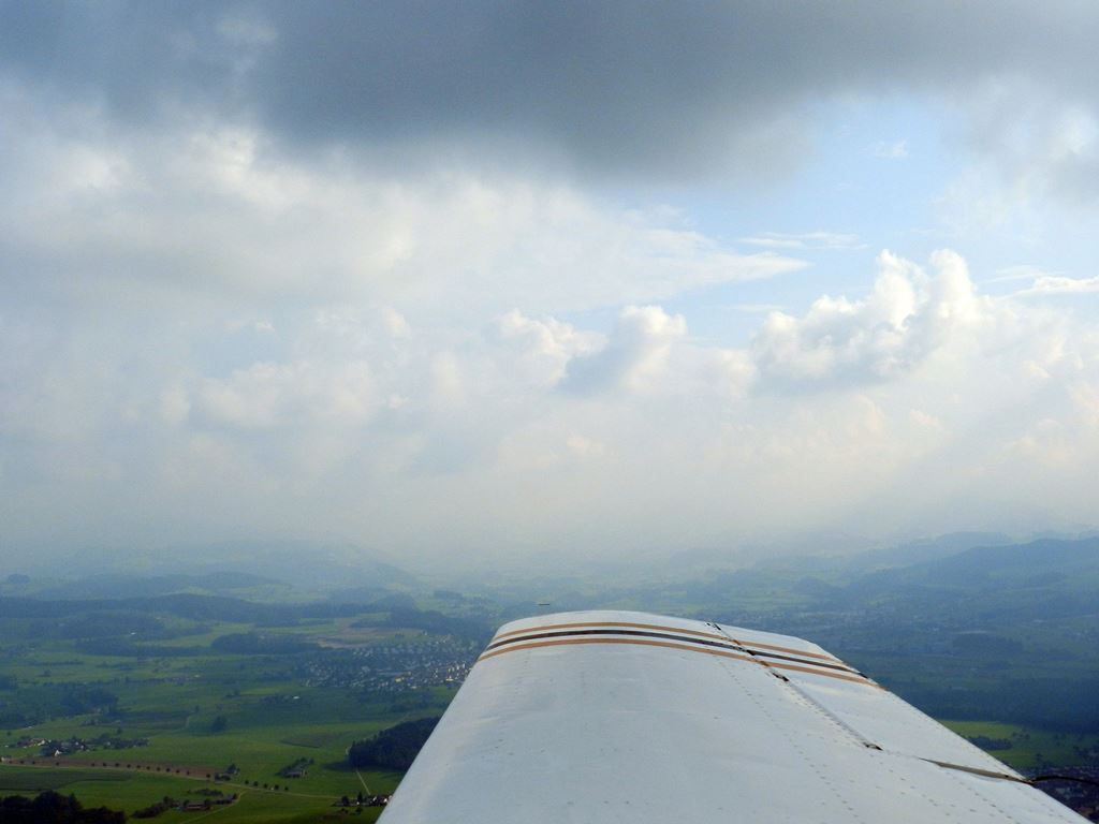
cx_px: 550
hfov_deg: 41.2
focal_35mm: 46
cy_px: 412
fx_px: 1460
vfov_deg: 31.5
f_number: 5
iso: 160
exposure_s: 1/800
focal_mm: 8.1
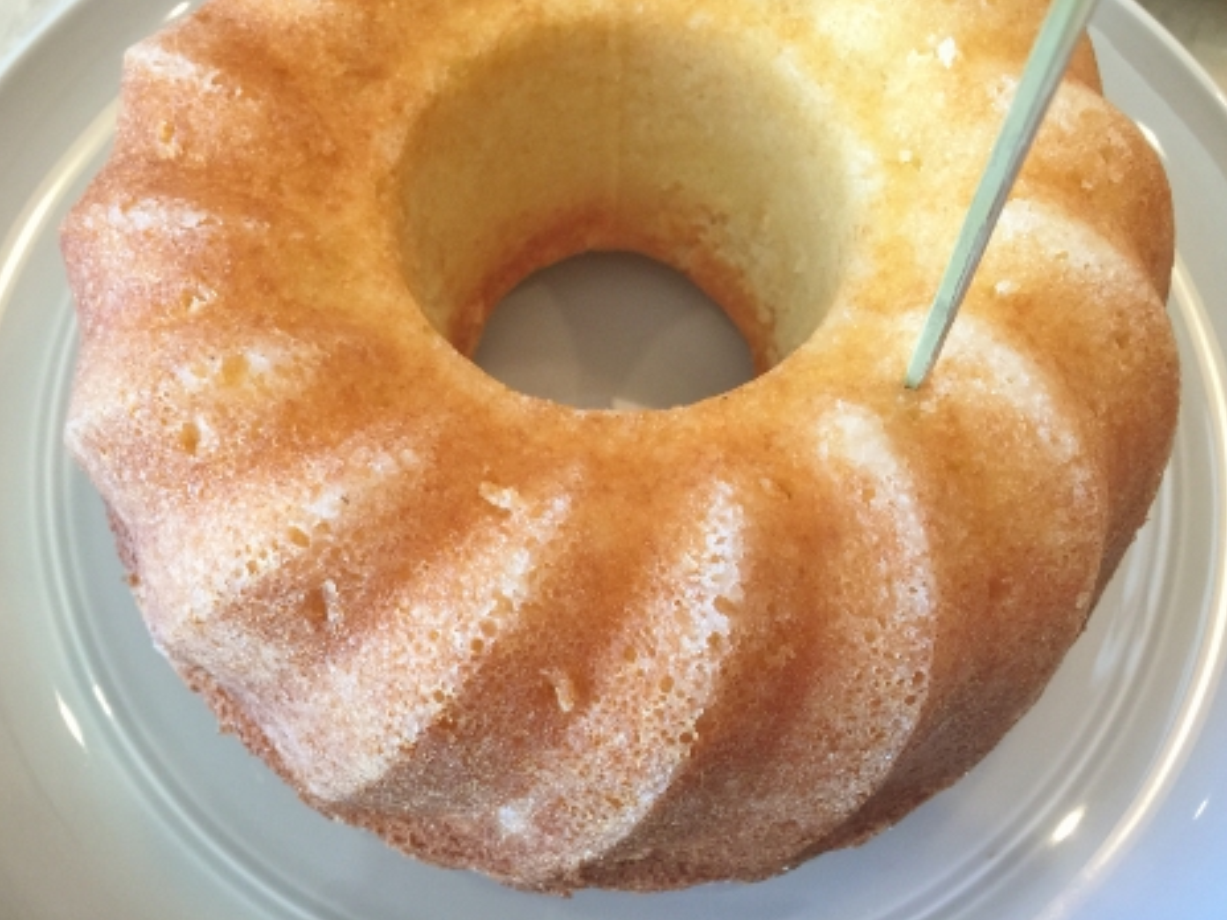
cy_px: 468
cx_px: 606
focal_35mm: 30
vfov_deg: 46.8
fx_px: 1063
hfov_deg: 60.0
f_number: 2.2
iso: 50
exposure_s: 1/30
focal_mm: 4.15
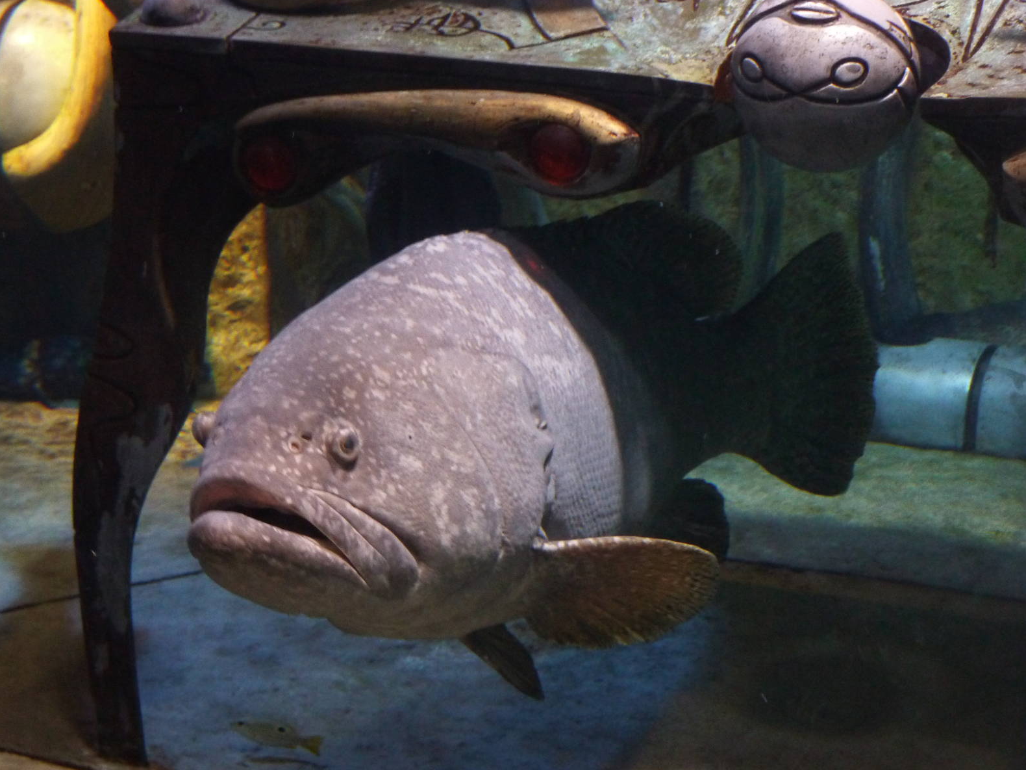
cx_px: 507
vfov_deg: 18.7
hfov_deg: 24.7
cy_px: 385
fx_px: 2342
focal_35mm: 79
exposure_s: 1/8
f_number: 4.2
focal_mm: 12.8
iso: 400
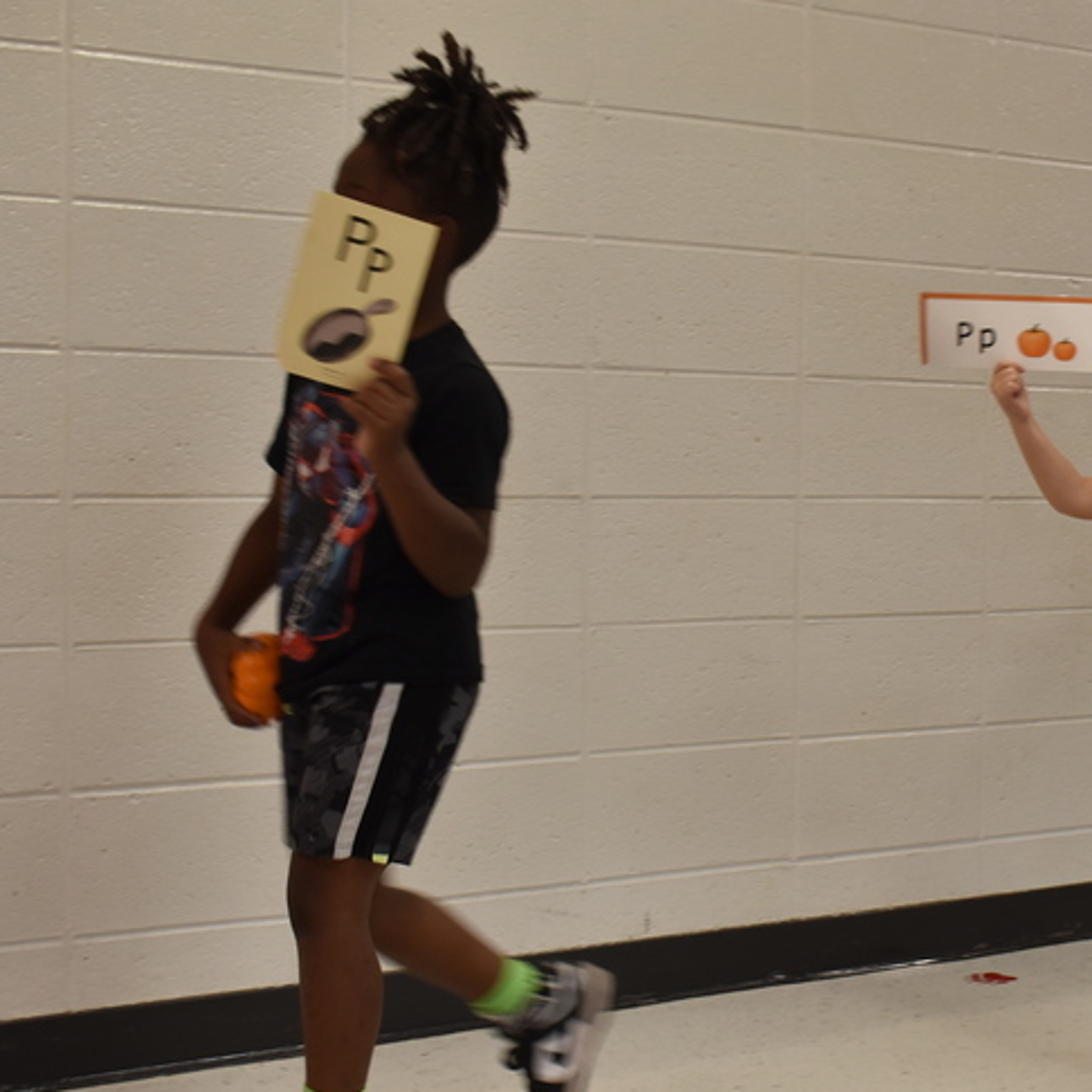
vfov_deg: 27.3
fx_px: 2248
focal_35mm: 63
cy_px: 589
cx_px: 818
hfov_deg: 26.9
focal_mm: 30
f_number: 7.1
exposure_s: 1/50
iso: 560
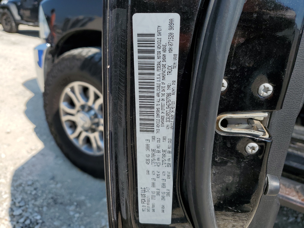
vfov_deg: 53.1
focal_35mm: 26
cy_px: 114
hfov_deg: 67.3
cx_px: 152
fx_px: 228
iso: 50
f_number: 1.5
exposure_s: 1/3333
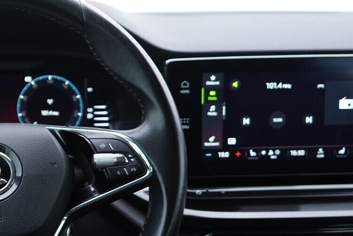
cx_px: 26
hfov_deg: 28.0
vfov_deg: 19.7
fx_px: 677
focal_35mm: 69
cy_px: 149
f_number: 2.8
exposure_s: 1/40
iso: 250
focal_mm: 24
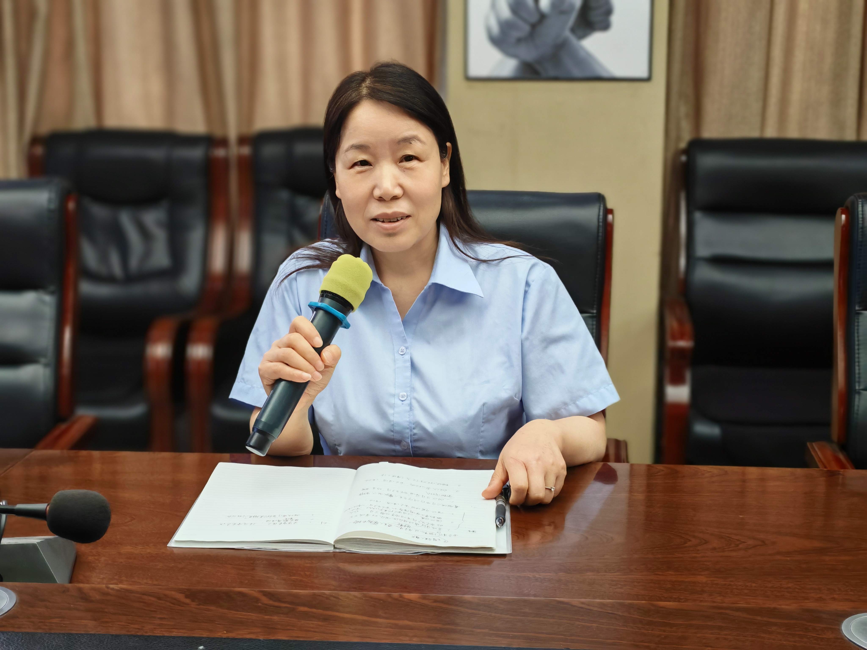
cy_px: 325
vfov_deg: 27.0
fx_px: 1352
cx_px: 434
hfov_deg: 35.5
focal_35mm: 54
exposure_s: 1/100
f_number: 2.4
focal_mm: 5.52
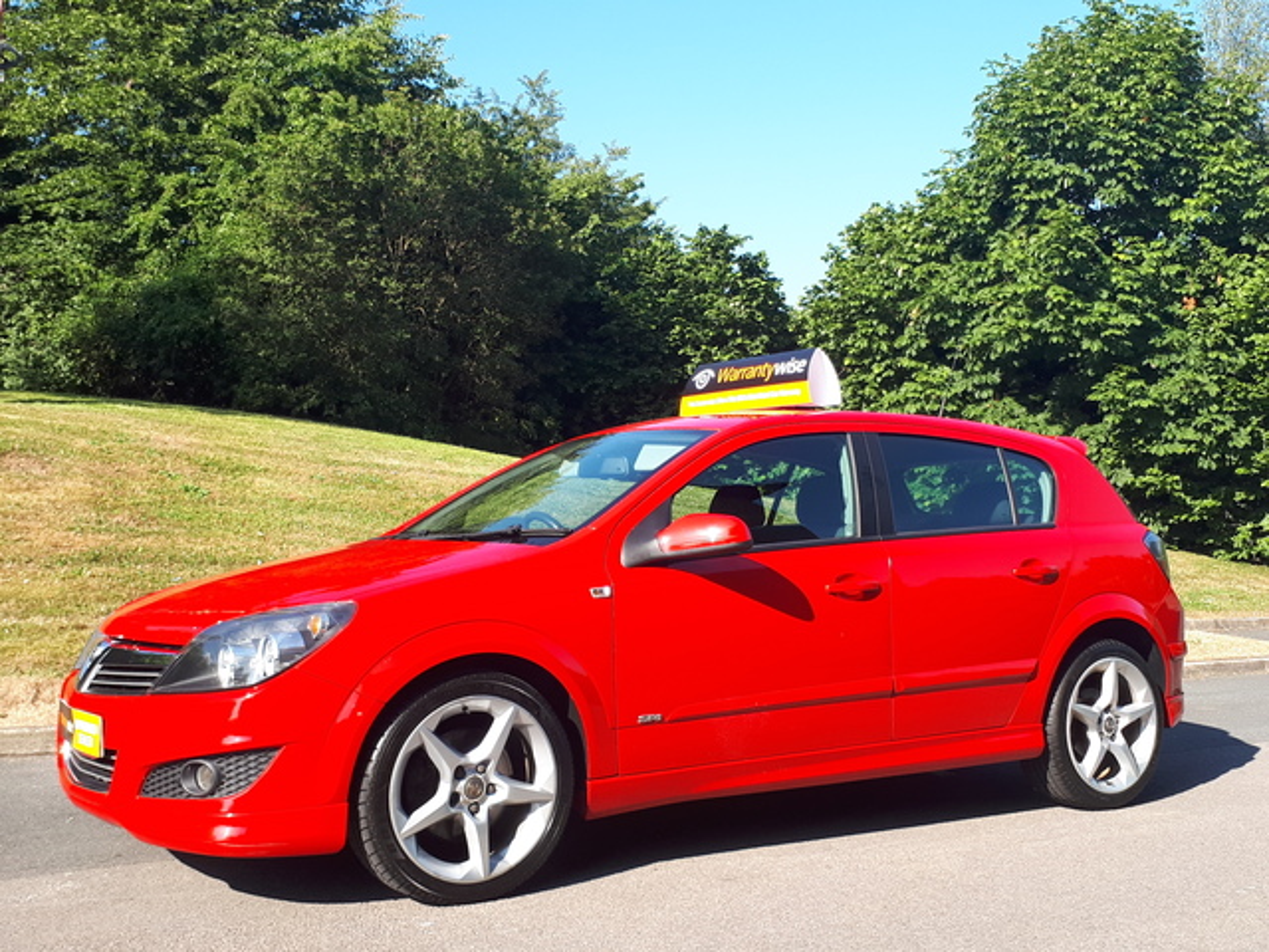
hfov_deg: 65.3
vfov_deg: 51.4
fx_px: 990
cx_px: 634
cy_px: 476
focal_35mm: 27
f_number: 1.9
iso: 40
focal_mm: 3.6
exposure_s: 1/474
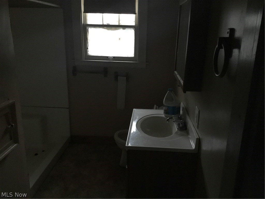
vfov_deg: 45.4
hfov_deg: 58.4
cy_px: 100
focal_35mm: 31
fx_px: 237
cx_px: 132
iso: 800
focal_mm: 3.3
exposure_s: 1/15
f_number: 2.4
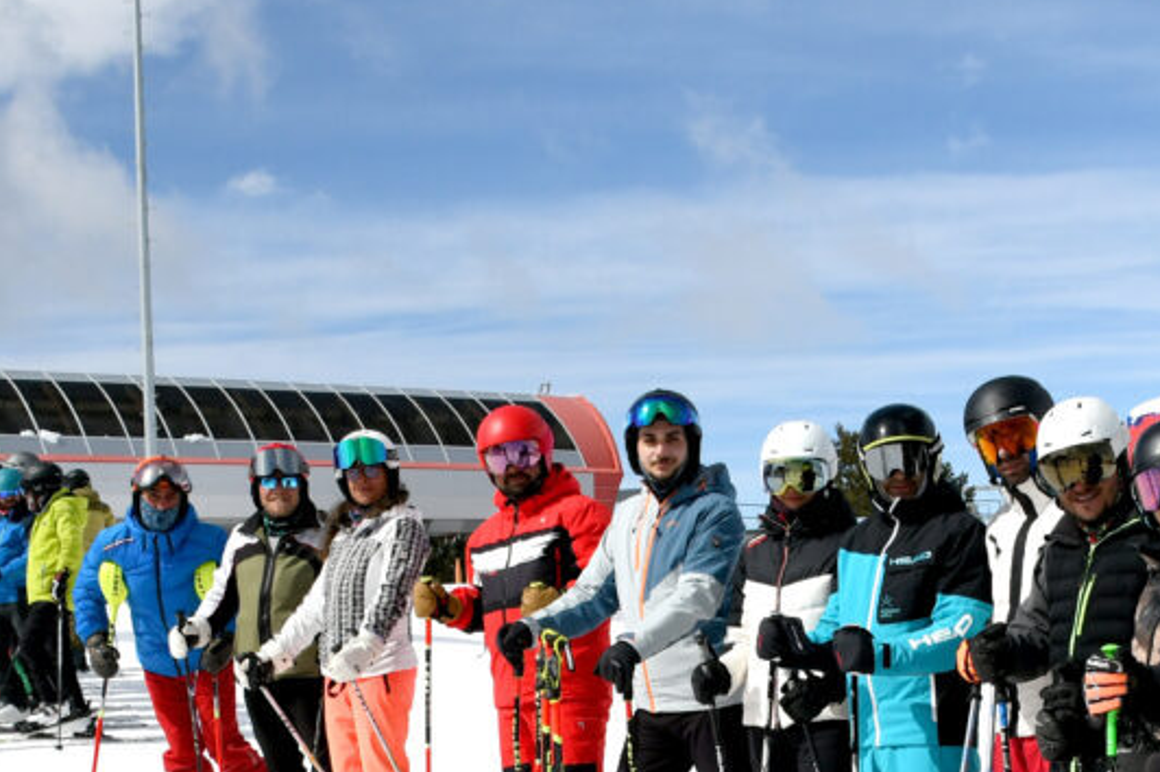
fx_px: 2093
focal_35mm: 65
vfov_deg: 19.8
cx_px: 785
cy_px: 884
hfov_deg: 30.7
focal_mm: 18
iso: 400
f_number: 5
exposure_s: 1/8000
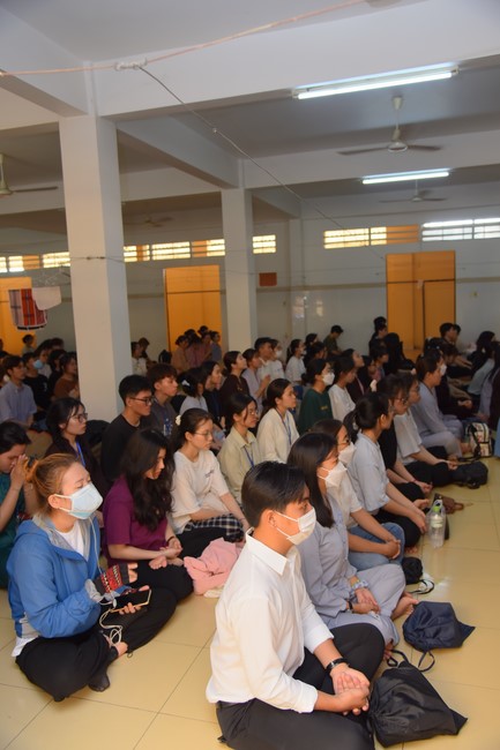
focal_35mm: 30
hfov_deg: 43.6
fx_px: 625
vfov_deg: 61.9
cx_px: 250
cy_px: 375
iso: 500
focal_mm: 30
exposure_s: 1/80
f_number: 4.5
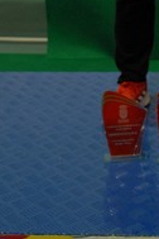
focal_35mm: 105
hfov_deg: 12.8
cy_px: -123
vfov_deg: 17.4
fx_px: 696
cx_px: 168
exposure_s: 1/20
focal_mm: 22
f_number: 4
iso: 640
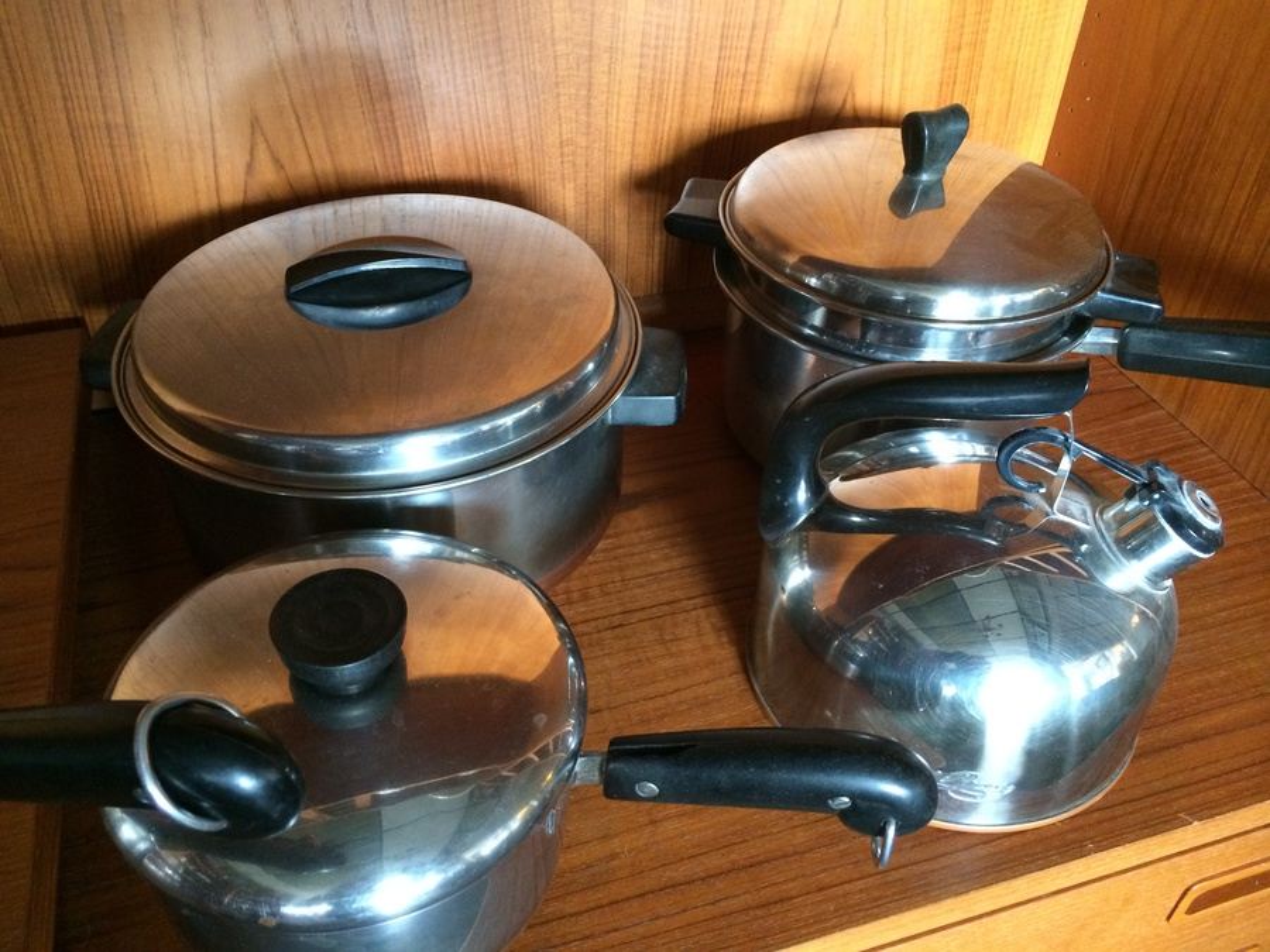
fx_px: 1101
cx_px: 635
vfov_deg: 46.8
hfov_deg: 60.0
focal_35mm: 30
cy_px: 476
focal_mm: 4.12
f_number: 2.2
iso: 320
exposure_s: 1/30
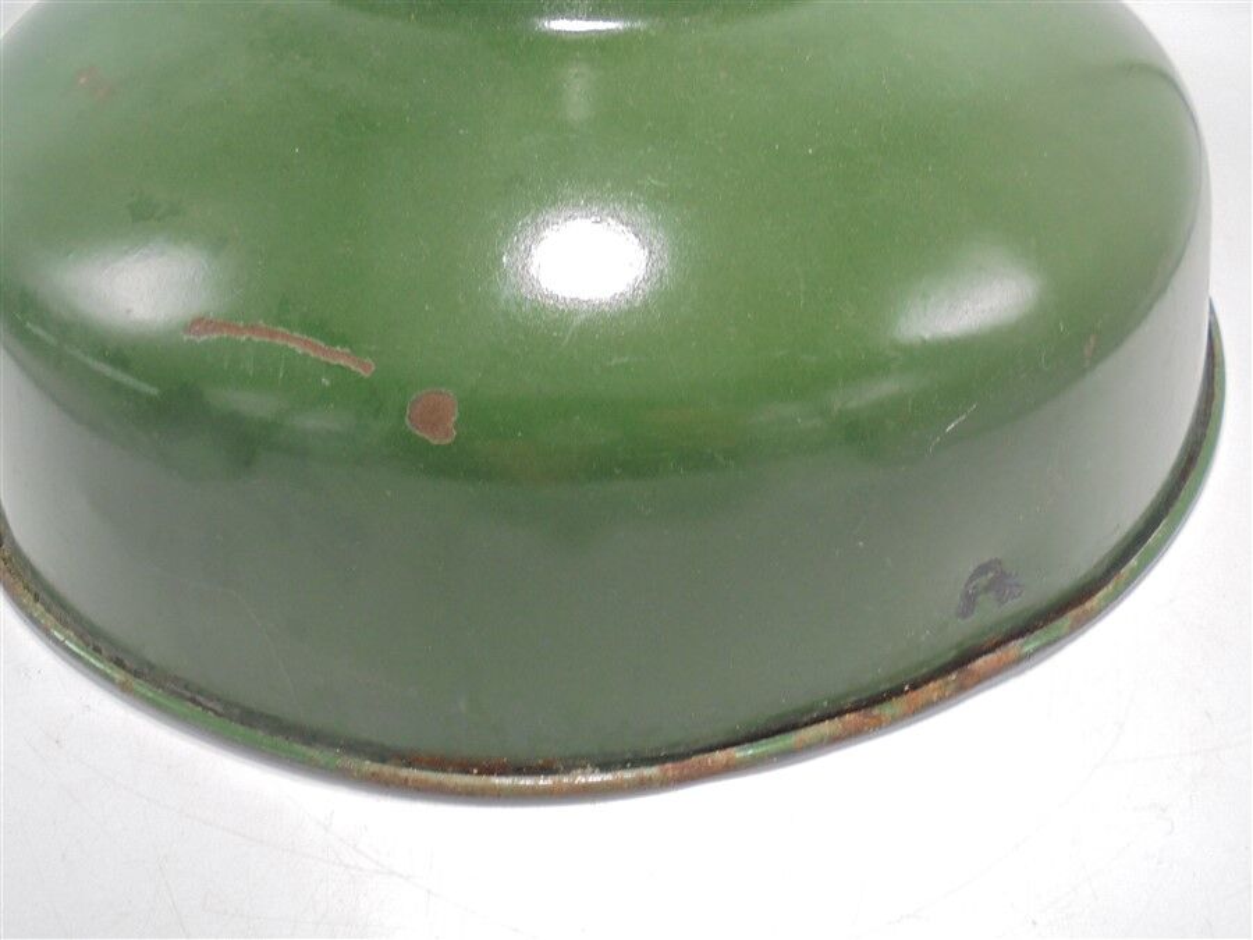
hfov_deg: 61.7
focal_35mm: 29
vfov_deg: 48.2
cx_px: 626
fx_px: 1050
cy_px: 470
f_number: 3.7
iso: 100
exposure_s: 1/30
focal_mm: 5.3
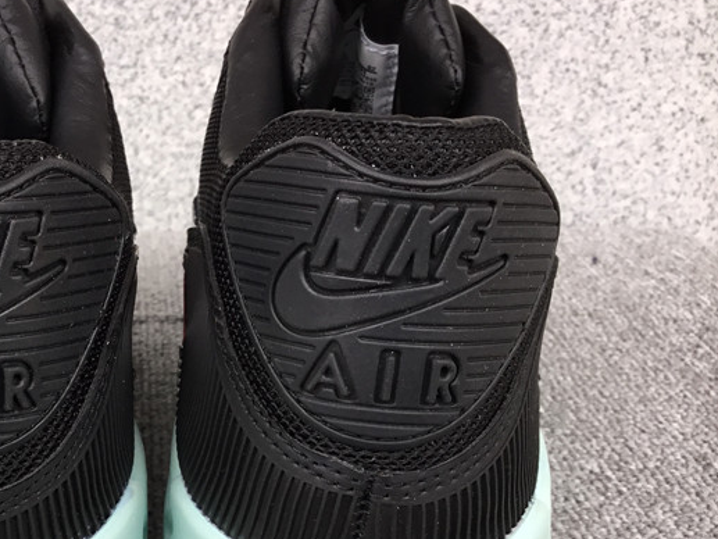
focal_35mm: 54
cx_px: 131
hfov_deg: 34.3
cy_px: 381
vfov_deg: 26.8
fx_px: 1120
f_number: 2.4
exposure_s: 1/111
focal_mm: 3.3
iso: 25
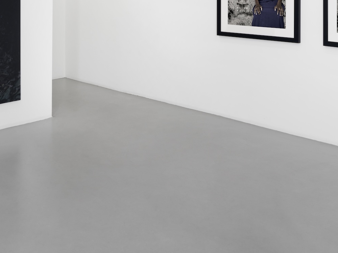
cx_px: 79
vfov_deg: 29.7
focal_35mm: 45
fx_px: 439
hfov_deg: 40.7
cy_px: -10
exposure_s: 1/5
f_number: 13
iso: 80
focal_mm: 23
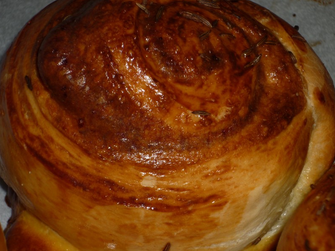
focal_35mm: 108
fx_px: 1045
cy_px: 126
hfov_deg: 18.2
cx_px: 167
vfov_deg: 13.7
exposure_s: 1/60
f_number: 5.8
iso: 100
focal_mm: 18.6
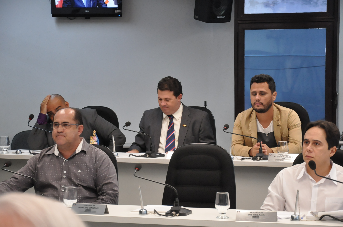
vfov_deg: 12.1
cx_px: 172
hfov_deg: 18.2
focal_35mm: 112
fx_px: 1071
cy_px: 114
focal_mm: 75
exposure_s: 1/125
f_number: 5.3
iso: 2000
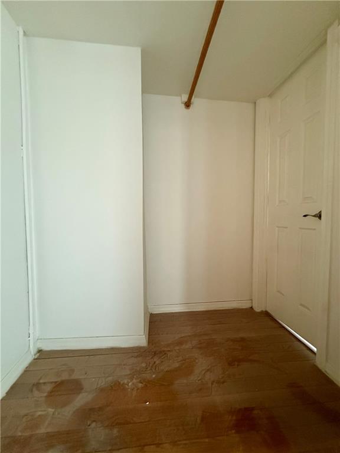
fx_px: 183
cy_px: 226
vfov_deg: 102.1
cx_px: 170
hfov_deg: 85.7
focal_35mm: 14
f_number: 2.2
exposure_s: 1/60
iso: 640
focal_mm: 2.22
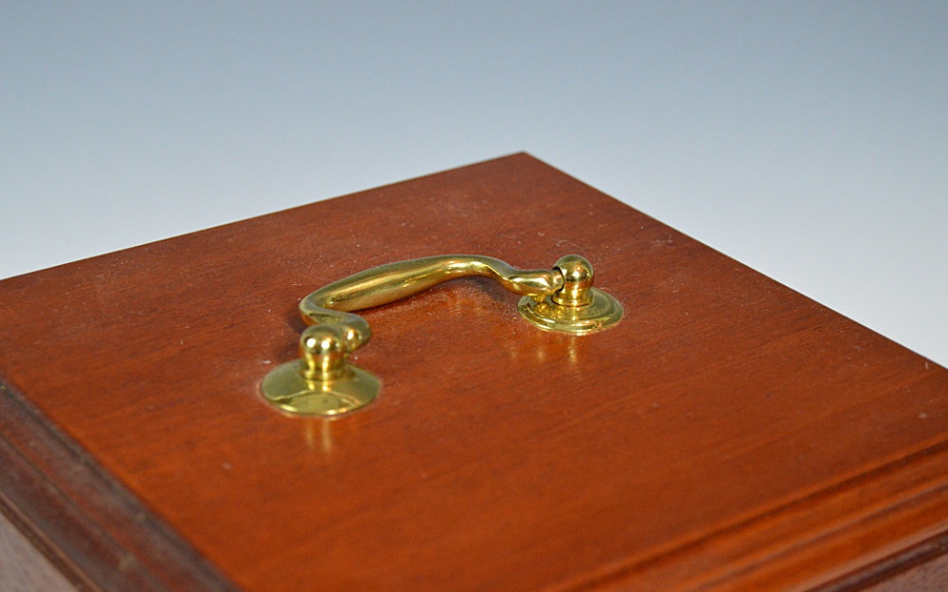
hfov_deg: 24.5
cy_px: 301
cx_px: 476
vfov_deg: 15.4
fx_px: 2183
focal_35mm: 85
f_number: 5.6
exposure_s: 1/60
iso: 2200
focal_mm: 55
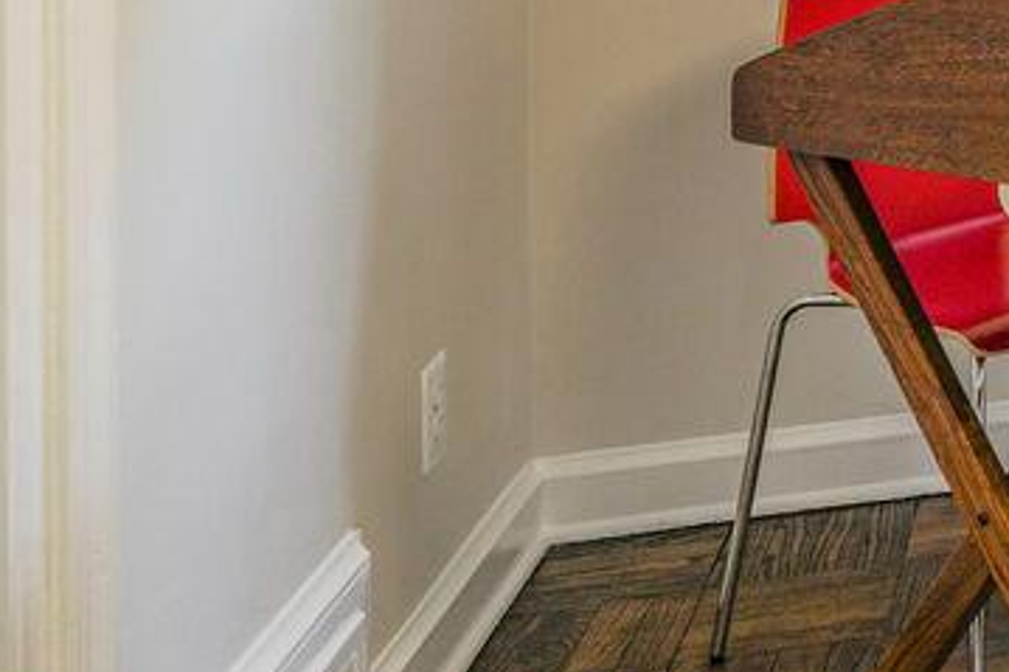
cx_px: 1976
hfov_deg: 18.1
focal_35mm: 79
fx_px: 2224
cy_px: -323
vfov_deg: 15.8
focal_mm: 16.5
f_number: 4
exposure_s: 1/25
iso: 200
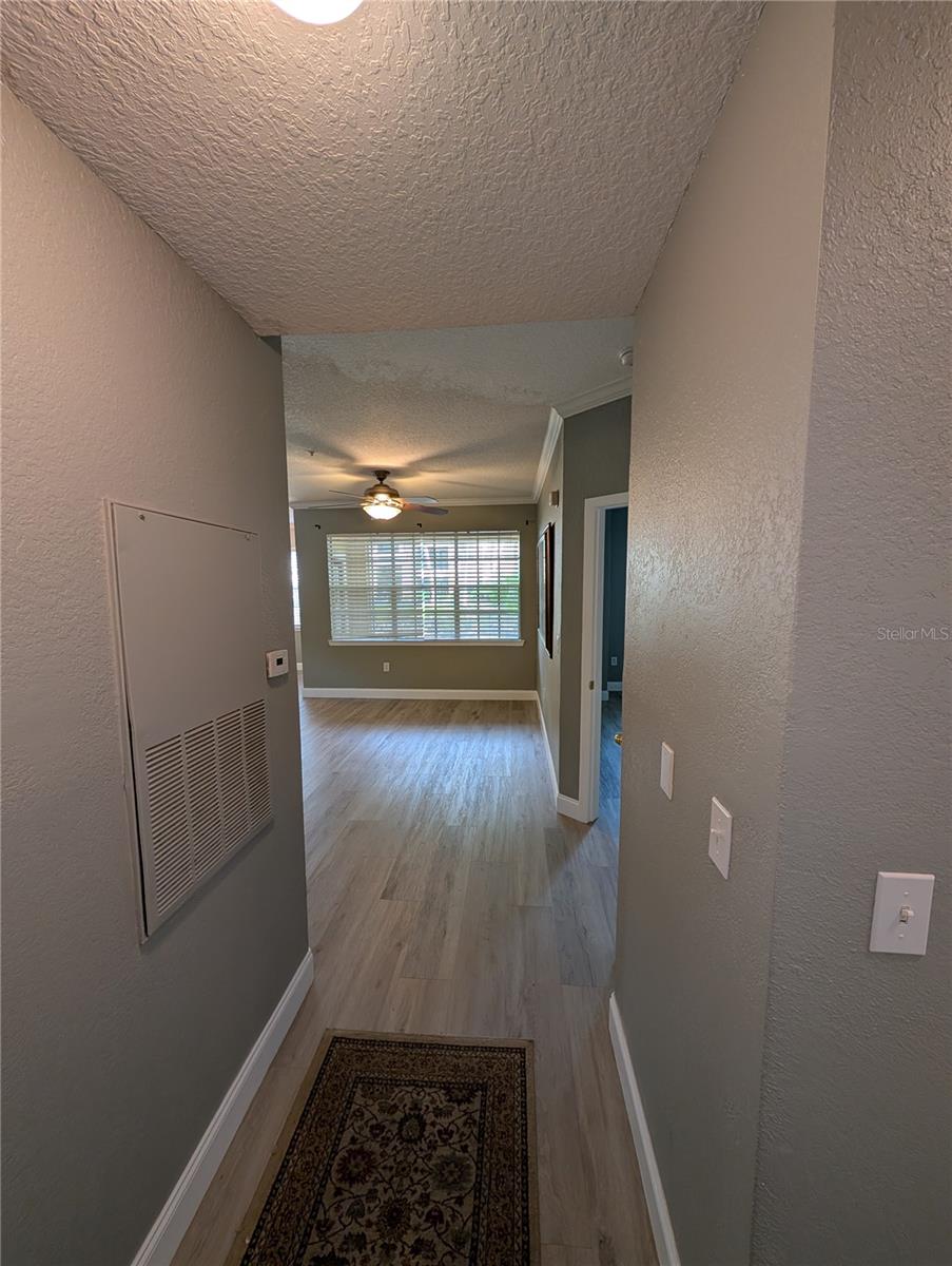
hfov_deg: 94.6
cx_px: 476
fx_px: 439
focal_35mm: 12
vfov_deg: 110.5
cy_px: 633
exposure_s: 1/120
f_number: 1.7
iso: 167
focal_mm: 2.02
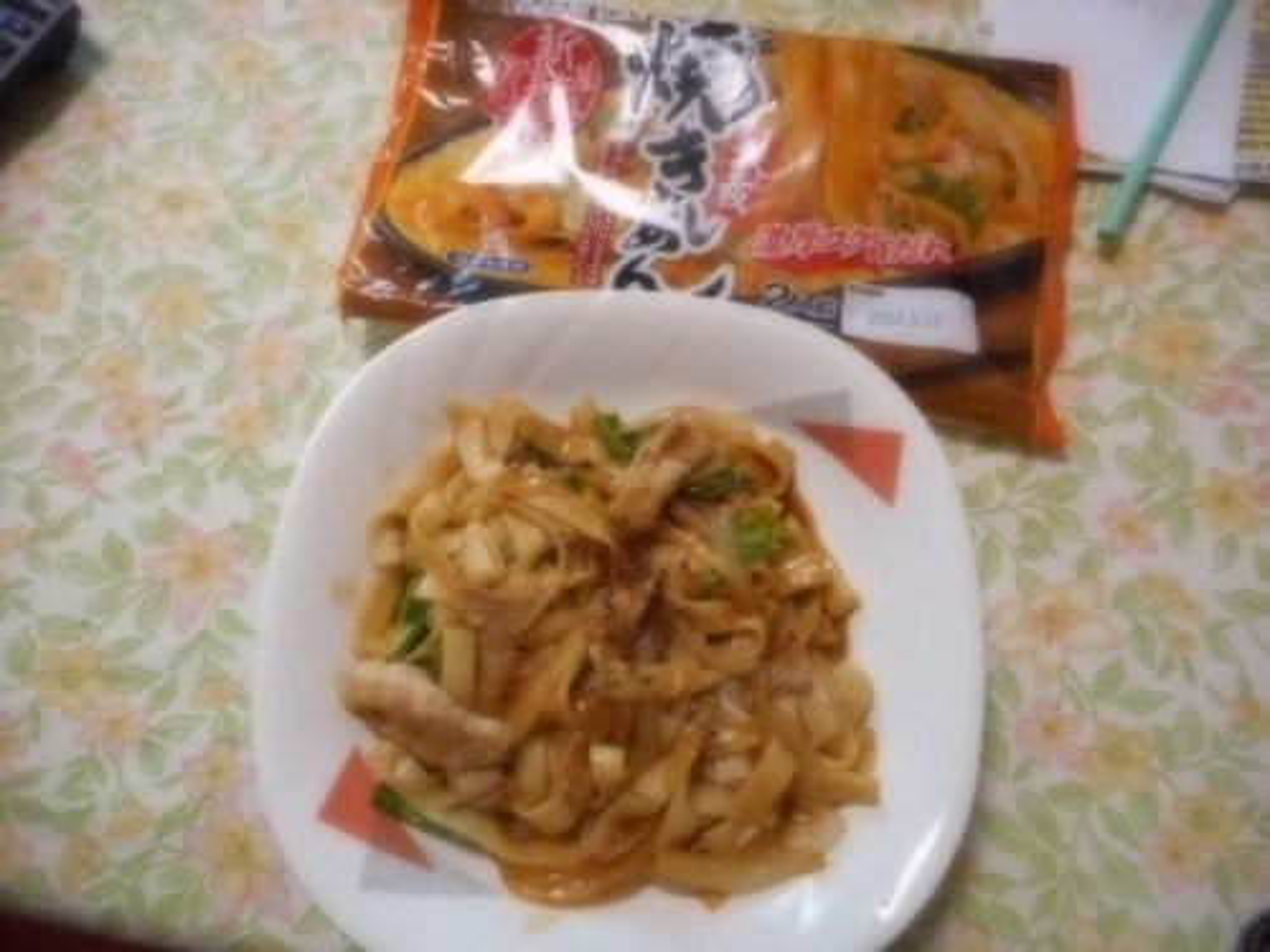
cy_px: 476
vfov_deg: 54.9
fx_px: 917
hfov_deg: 69.4
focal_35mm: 25
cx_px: 635
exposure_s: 1/30
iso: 360
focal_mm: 4.5
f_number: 3.7
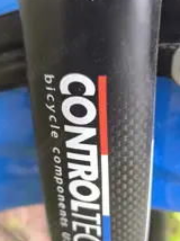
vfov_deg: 43.2
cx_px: 91
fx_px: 299
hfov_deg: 33.5
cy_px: 164
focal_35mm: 43
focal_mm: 6.14
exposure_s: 1/100
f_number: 1.65
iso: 400
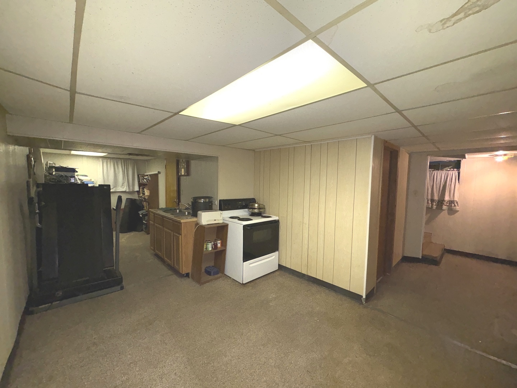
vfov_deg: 85.7
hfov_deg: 102.1
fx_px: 209
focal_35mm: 14
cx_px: 258
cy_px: 194
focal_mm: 2.22
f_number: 2.2
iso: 100
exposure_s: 1/60
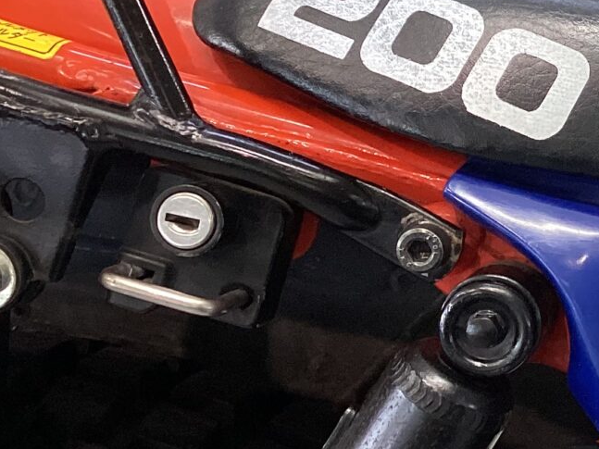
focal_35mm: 92
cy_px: 155
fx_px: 1592
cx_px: 887
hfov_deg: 18.9
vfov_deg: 16.0
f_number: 2.4
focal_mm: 3.3
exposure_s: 1/60
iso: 125
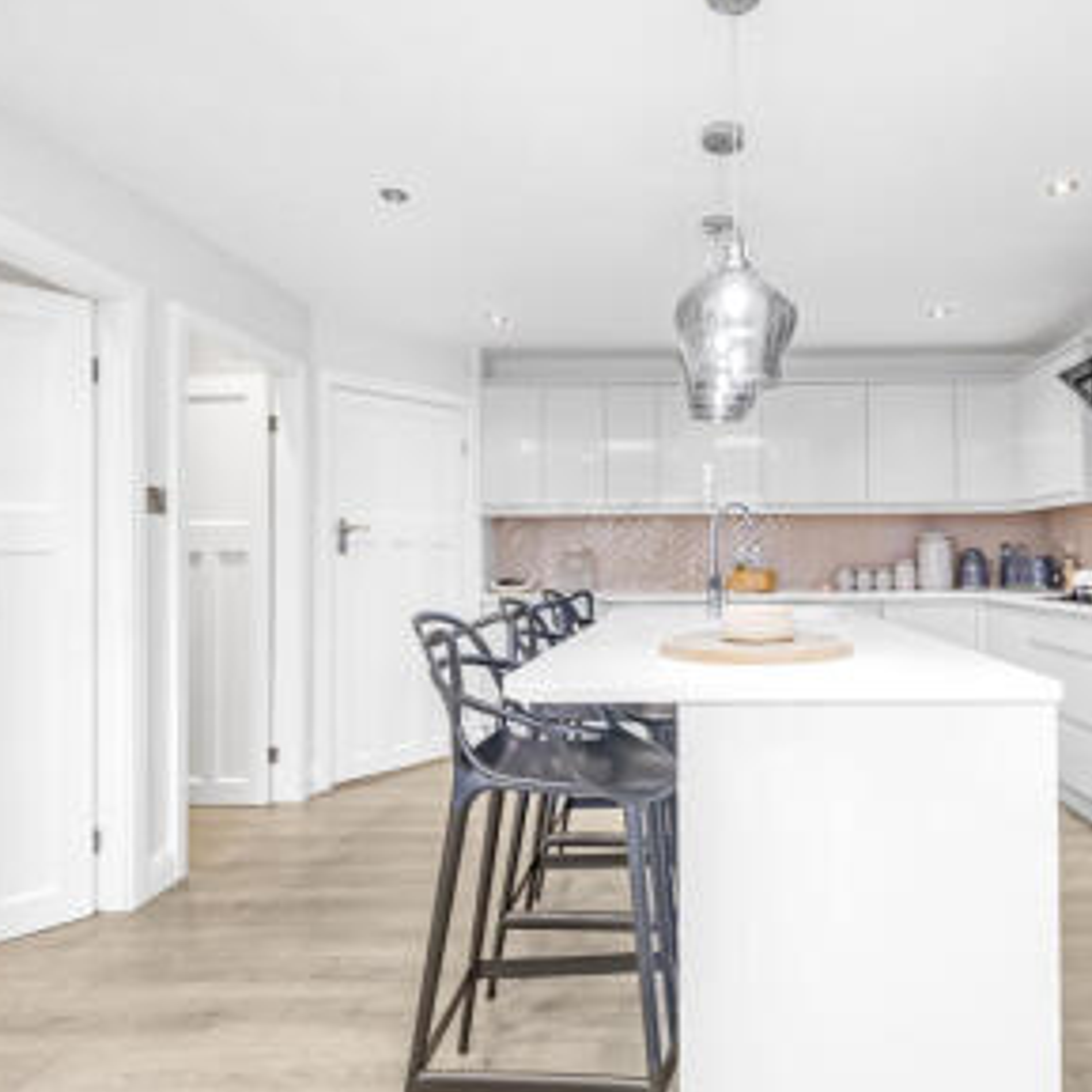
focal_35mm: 21
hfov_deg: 70.1
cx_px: 725
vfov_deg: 72.1
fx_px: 749
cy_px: 584
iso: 200
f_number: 5.6
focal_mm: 9.7
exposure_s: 1/40
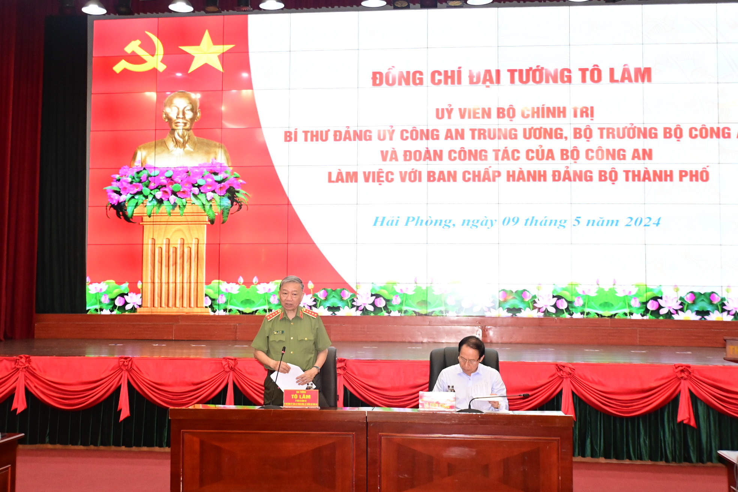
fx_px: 922
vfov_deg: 29.9
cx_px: 369
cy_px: 246
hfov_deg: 43.6
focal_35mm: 45
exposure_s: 1/200
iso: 2500
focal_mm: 30
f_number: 4
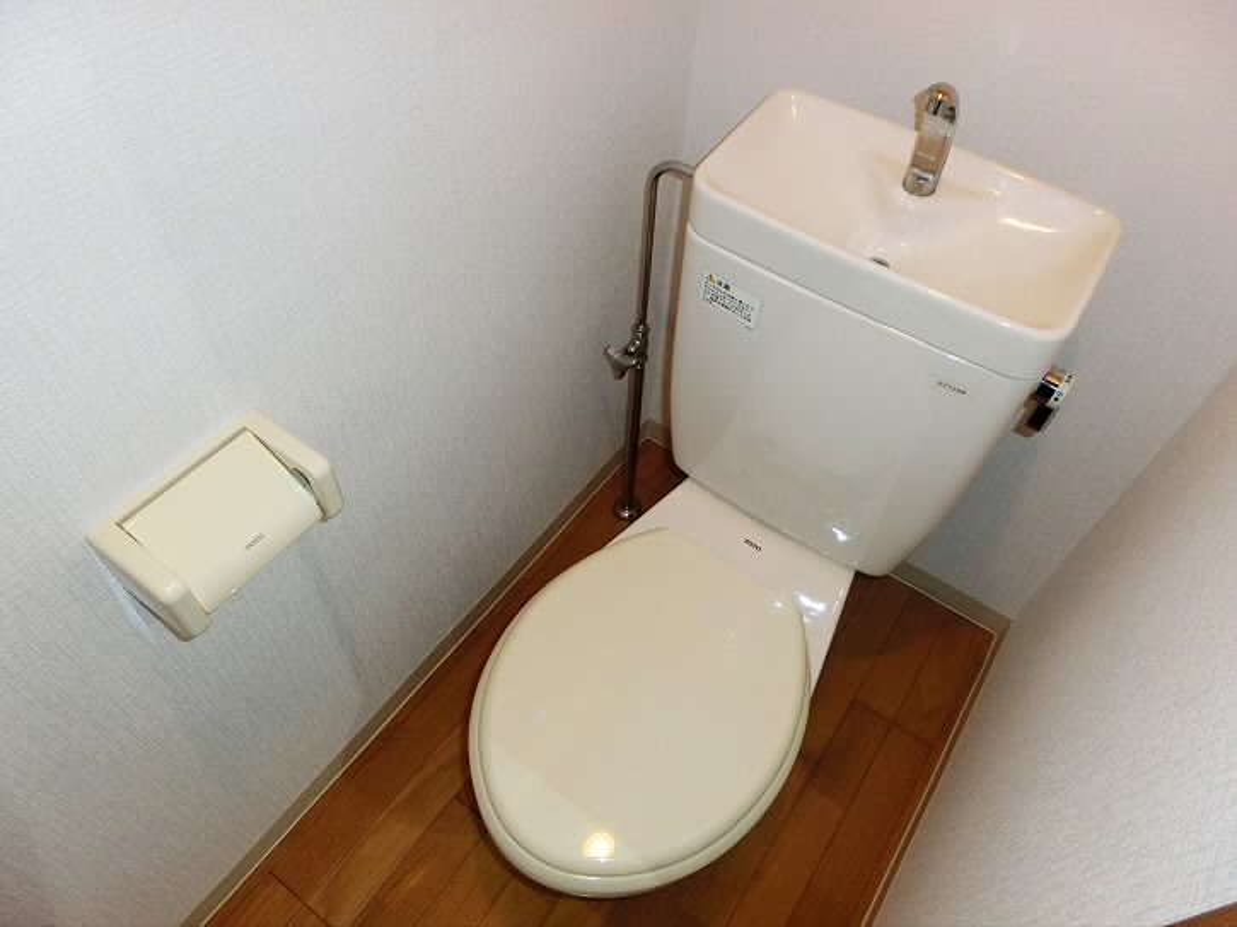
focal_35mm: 24
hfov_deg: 71.6
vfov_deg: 56.8
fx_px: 857
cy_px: 464
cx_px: 618
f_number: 3
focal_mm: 4.24
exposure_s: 1/60
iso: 400
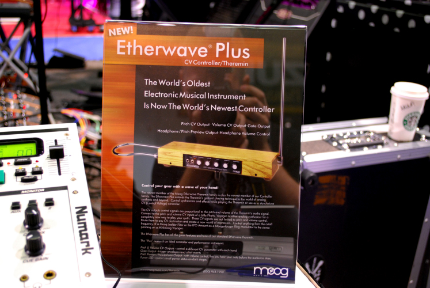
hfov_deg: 43.6
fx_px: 538
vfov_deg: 29.9
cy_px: 144
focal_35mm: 45
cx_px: 215
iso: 640
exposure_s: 1/10
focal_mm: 30
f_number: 4.8
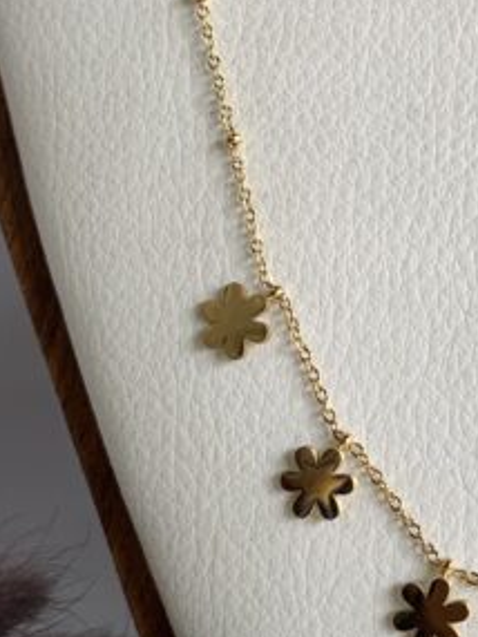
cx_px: 594
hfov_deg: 18.9
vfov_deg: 26.6
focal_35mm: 73
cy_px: 273
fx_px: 1343
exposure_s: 1/111
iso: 25
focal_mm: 4.25
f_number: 1.8
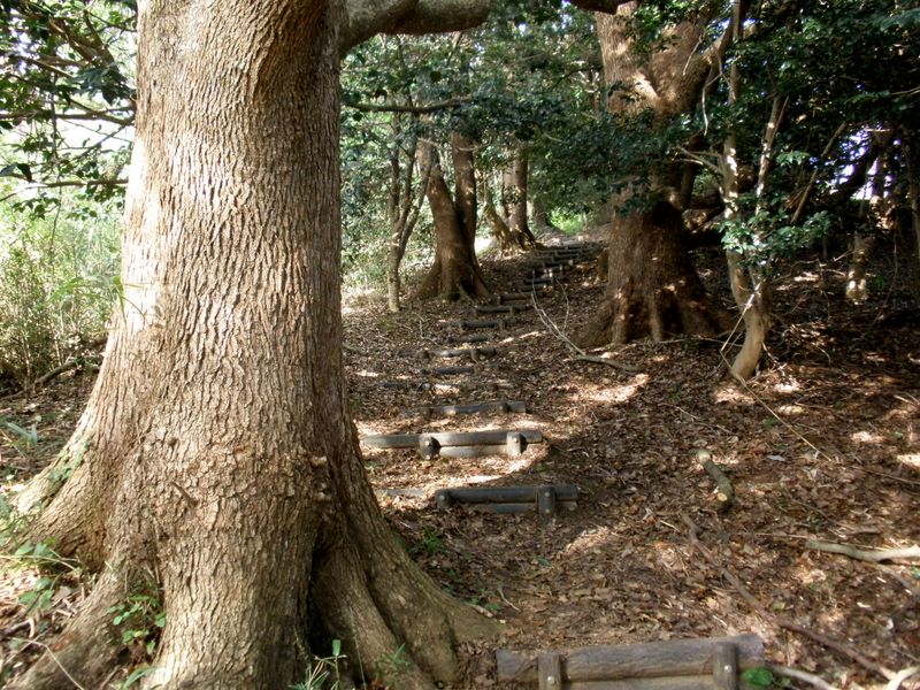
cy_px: 345
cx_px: 460
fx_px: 983
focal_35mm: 37
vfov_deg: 38.7
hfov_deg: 50.1
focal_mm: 6.6
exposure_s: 1/25
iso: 200
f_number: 3.5
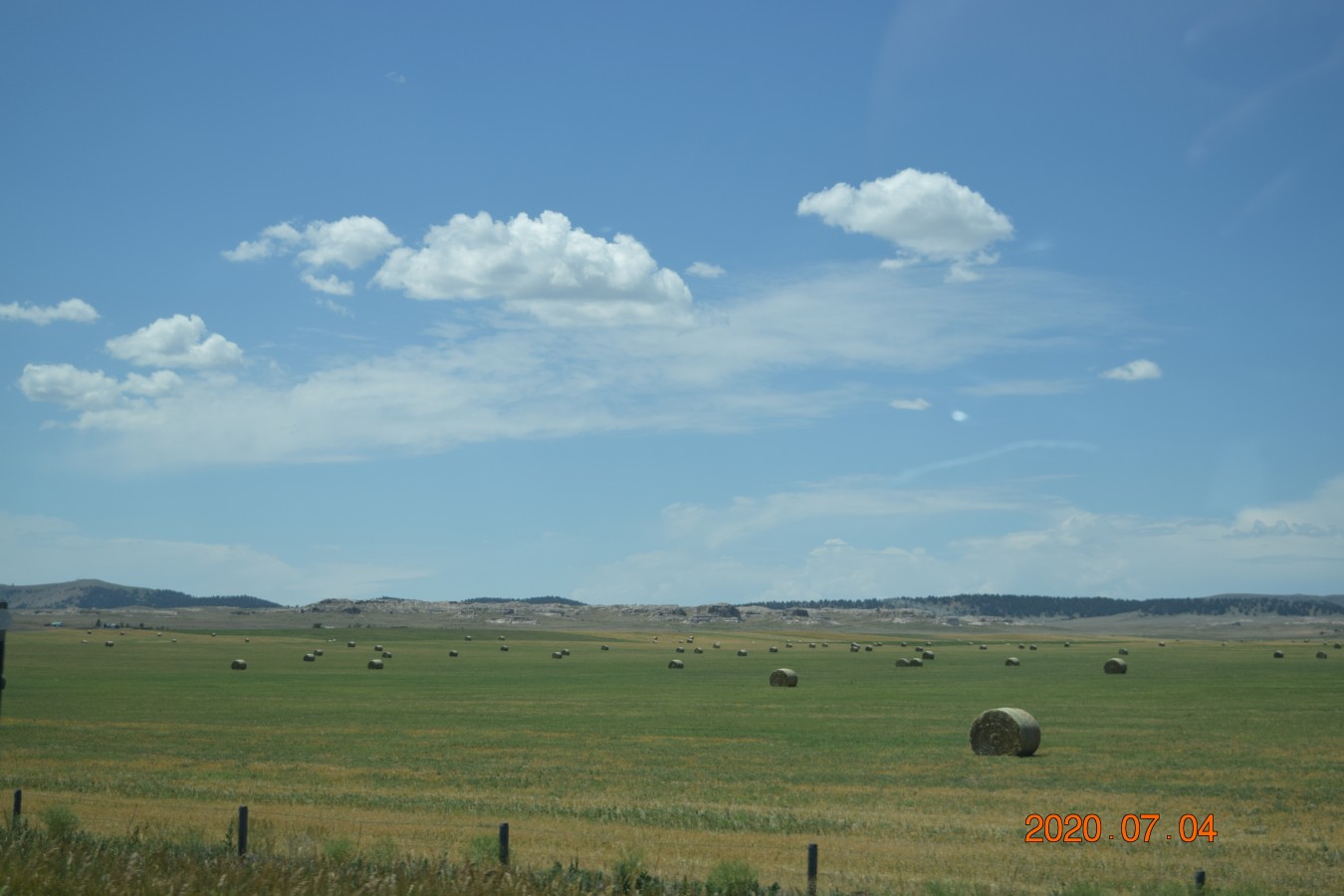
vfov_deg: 25.1
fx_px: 2016
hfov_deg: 36.9
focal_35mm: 54
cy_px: 448
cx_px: 672
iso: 200
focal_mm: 36
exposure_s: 1/2000
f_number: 4.8
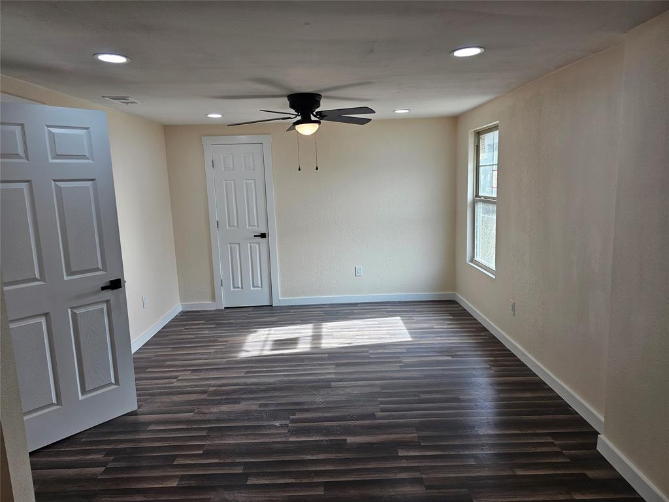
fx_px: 445
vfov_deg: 58.9
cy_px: 251
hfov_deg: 73.9
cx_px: 334
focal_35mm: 23
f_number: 1.7
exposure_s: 1/120
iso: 50
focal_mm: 6.3
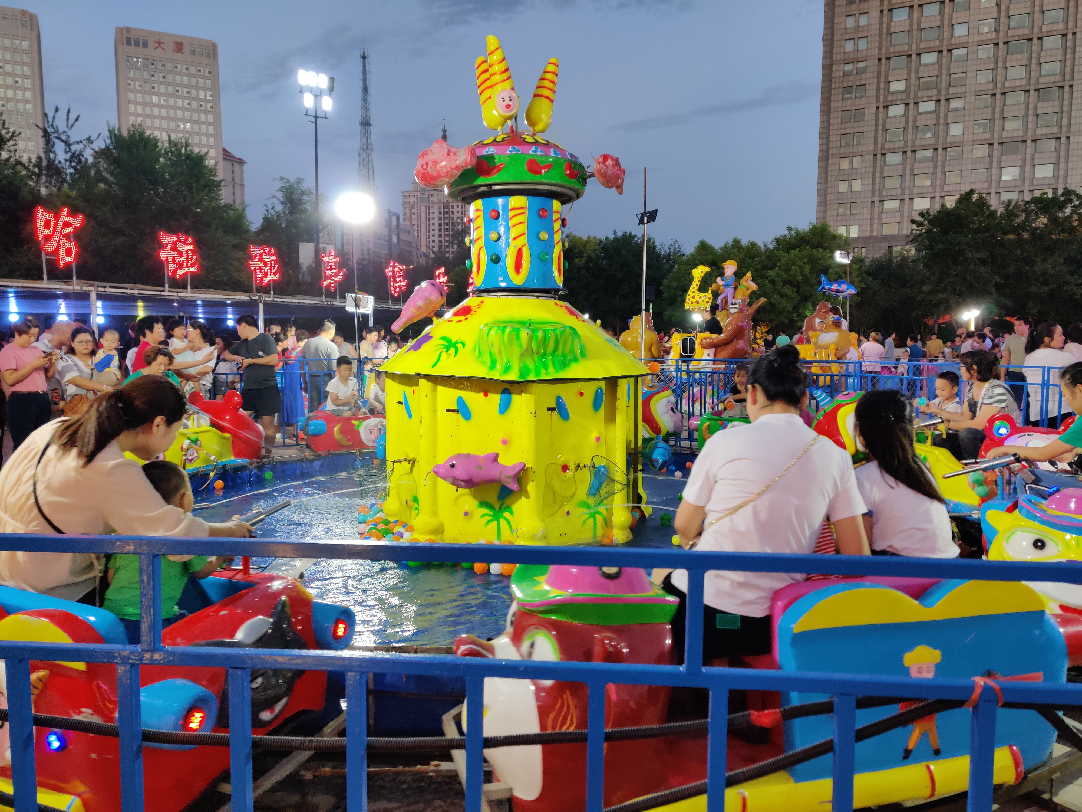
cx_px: 541
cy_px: 406
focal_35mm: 27
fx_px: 844
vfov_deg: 51.4
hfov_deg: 65.3
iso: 400
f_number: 1.65
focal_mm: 4.75
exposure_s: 1/100
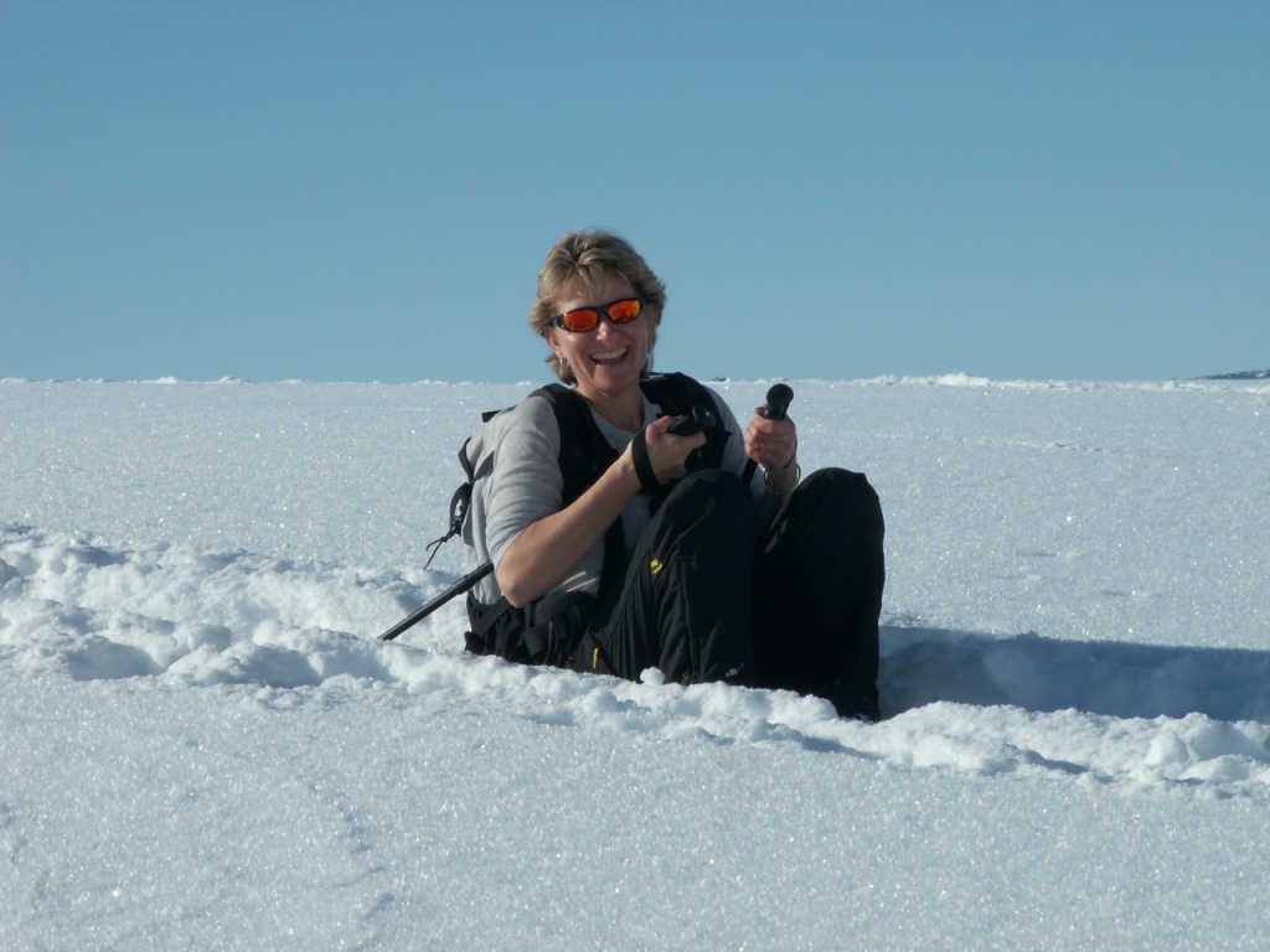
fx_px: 5613
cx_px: 635
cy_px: 476
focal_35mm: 153
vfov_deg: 9.7
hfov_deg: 12.9
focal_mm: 24.96
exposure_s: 1/400
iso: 50
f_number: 8
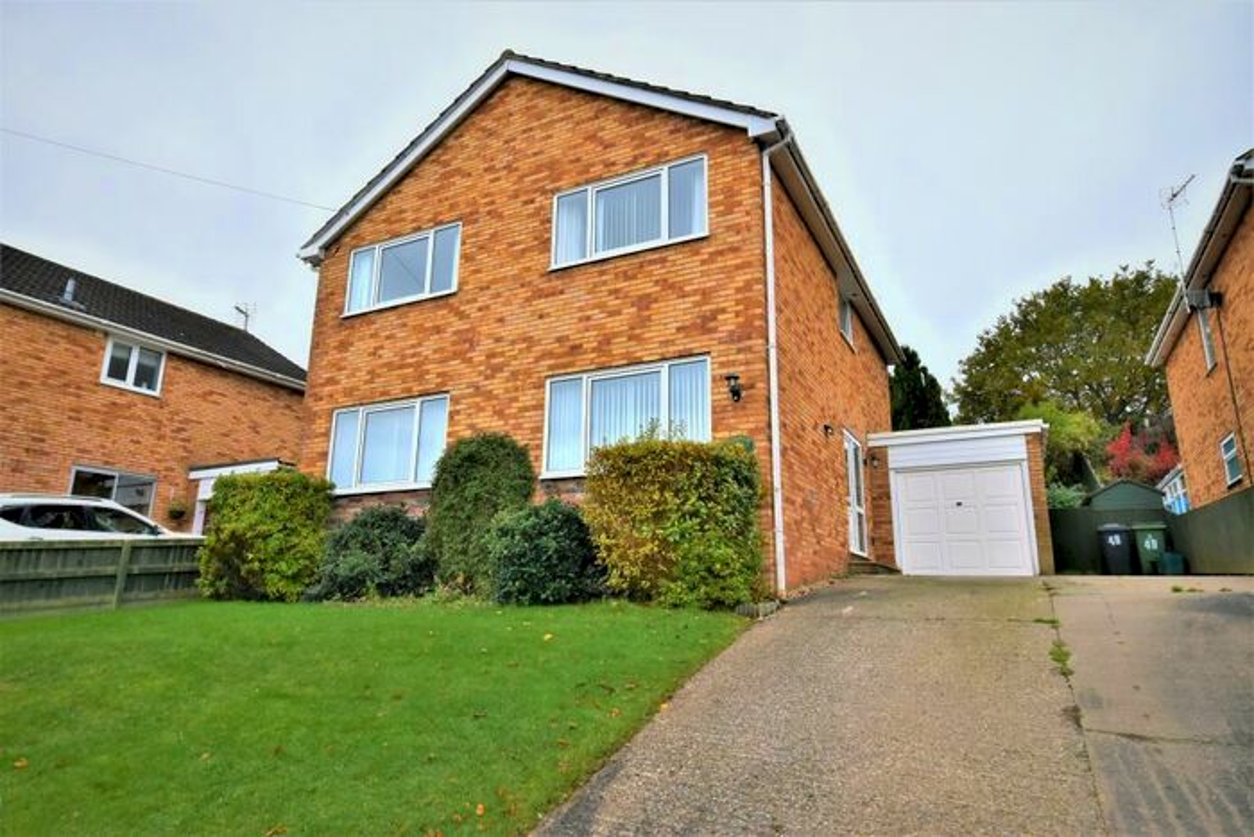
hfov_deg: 81.2
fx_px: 732
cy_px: 418
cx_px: 627
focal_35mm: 21
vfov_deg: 59.5
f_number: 10
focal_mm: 14
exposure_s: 1/400
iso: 800
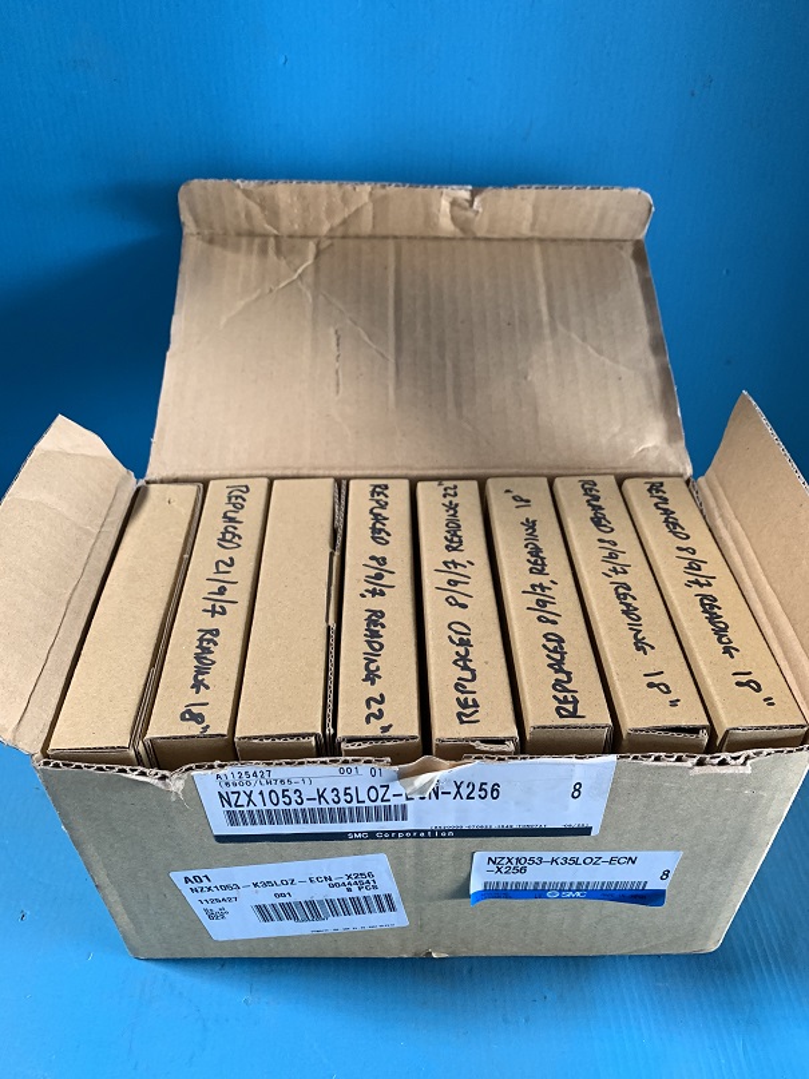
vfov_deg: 67.3
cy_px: 540
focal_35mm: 26
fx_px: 810
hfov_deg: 53.1
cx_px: 404
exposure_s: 1/60
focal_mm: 4.25
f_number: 1.8
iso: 160
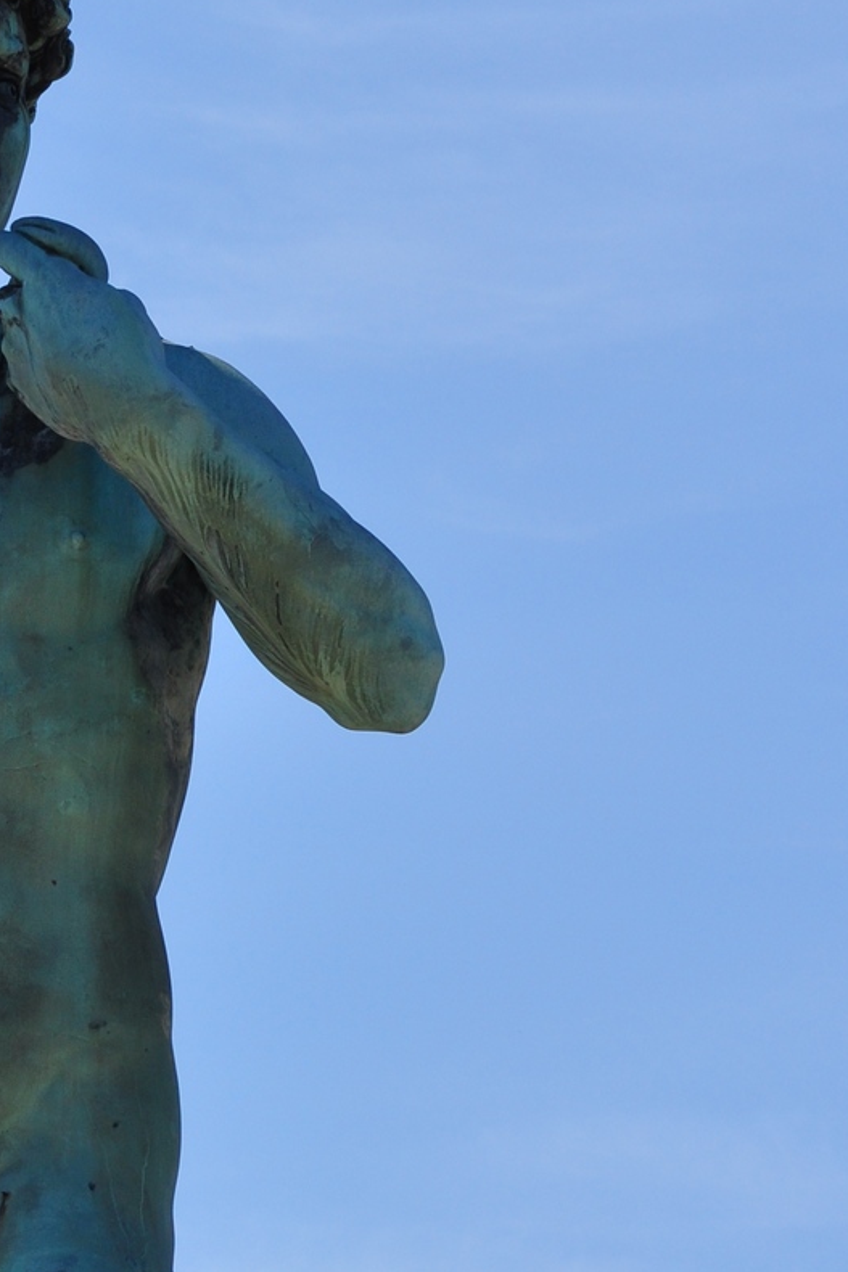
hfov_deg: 4.7
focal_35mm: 290
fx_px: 10255
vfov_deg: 7.1
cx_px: 58
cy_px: 1169
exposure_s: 1/320
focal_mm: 85
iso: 200
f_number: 10
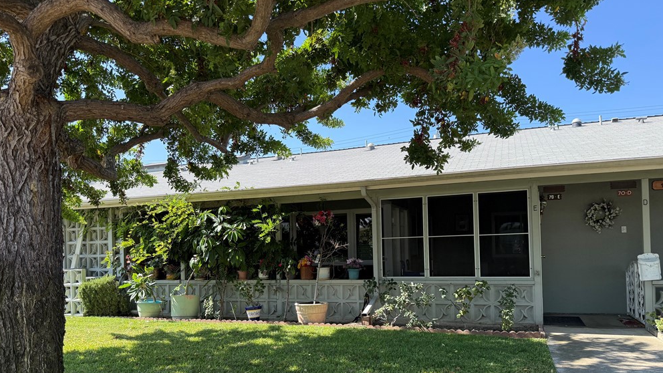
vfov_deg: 42.4
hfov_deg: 69.9
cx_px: 335
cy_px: 243
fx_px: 475
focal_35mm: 27
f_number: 1.78
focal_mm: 6.76
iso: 100
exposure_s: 1/1337
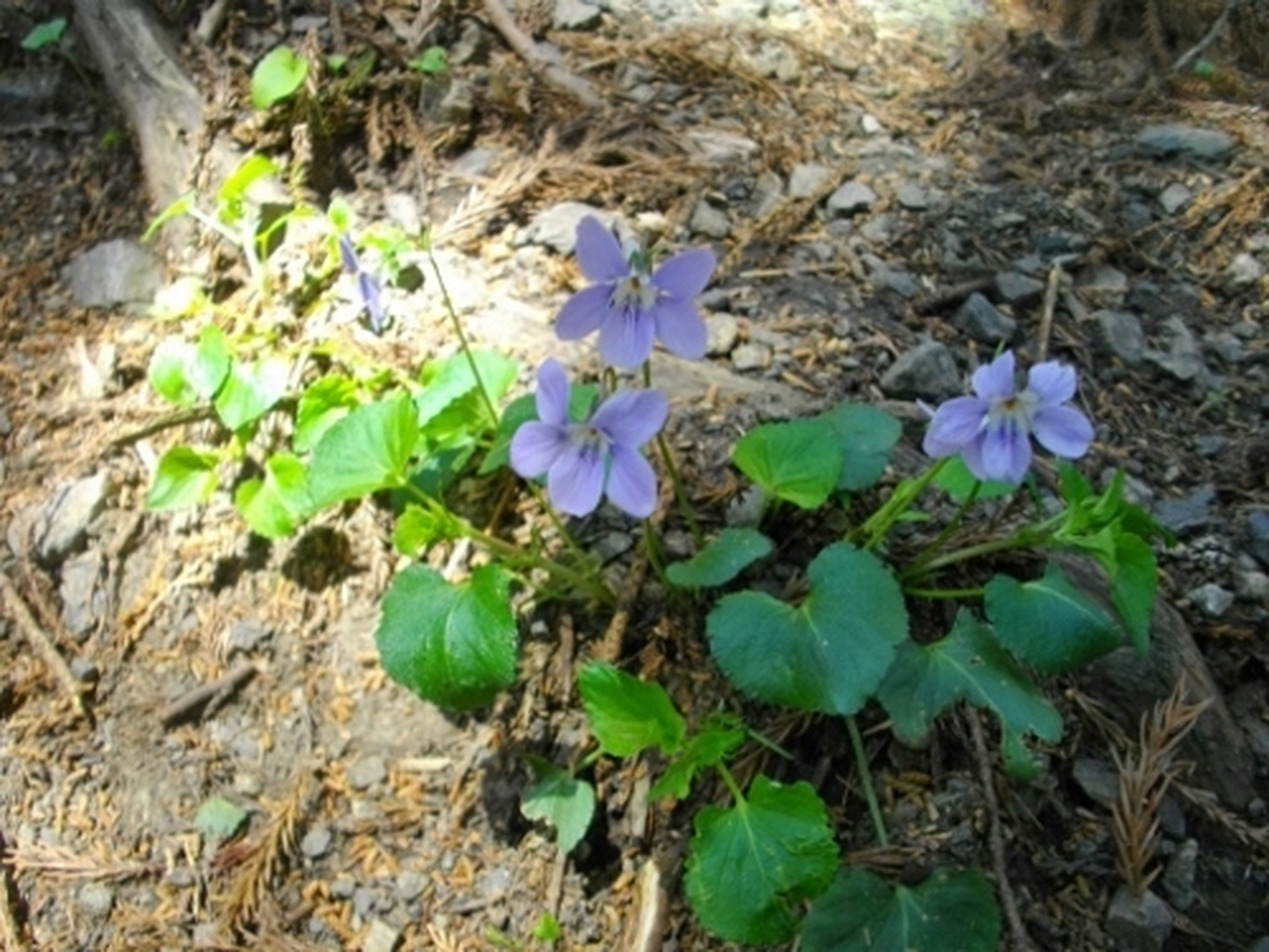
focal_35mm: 32
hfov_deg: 56.8
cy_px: 476
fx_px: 1173
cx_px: 634
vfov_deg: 44.2
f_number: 2.9
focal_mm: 5.7
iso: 100
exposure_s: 1/125
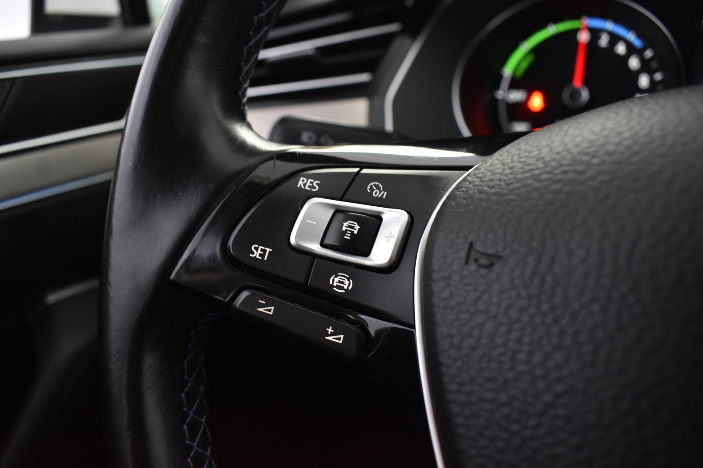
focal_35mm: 27
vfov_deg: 47.9
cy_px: 234
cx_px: 352
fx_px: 527
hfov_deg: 67.4
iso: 1250
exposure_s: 1/15
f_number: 5
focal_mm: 18
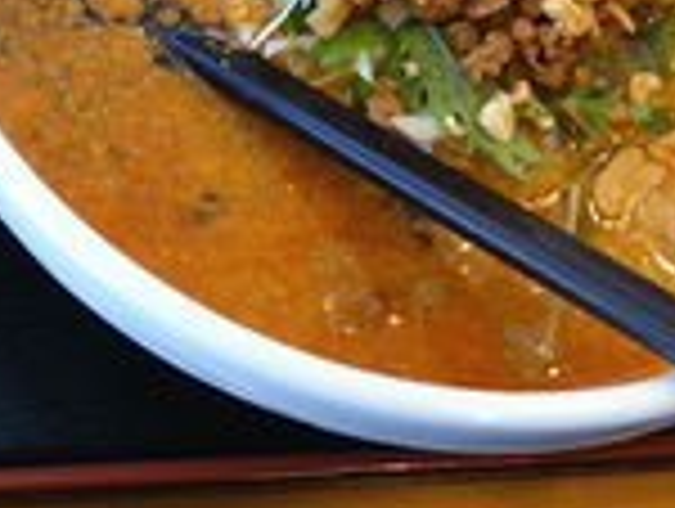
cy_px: -112
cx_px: 36
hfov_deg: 23.6
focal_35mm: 80
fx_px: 1562
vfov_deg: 17.6
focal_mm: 4.06
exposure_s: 1/59
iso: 50
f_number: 1.94
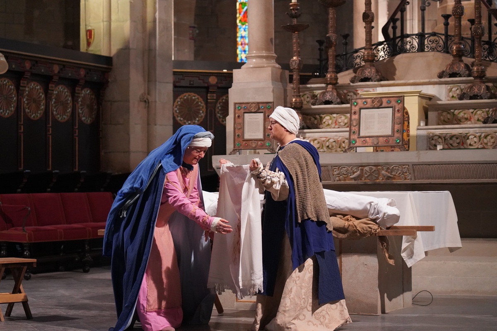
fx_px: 1229
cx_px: 248
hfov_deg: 22.9
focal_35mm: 89
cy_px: 166
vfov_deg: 15.4
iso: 8000
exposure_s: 1/100
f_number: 4
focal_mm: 89
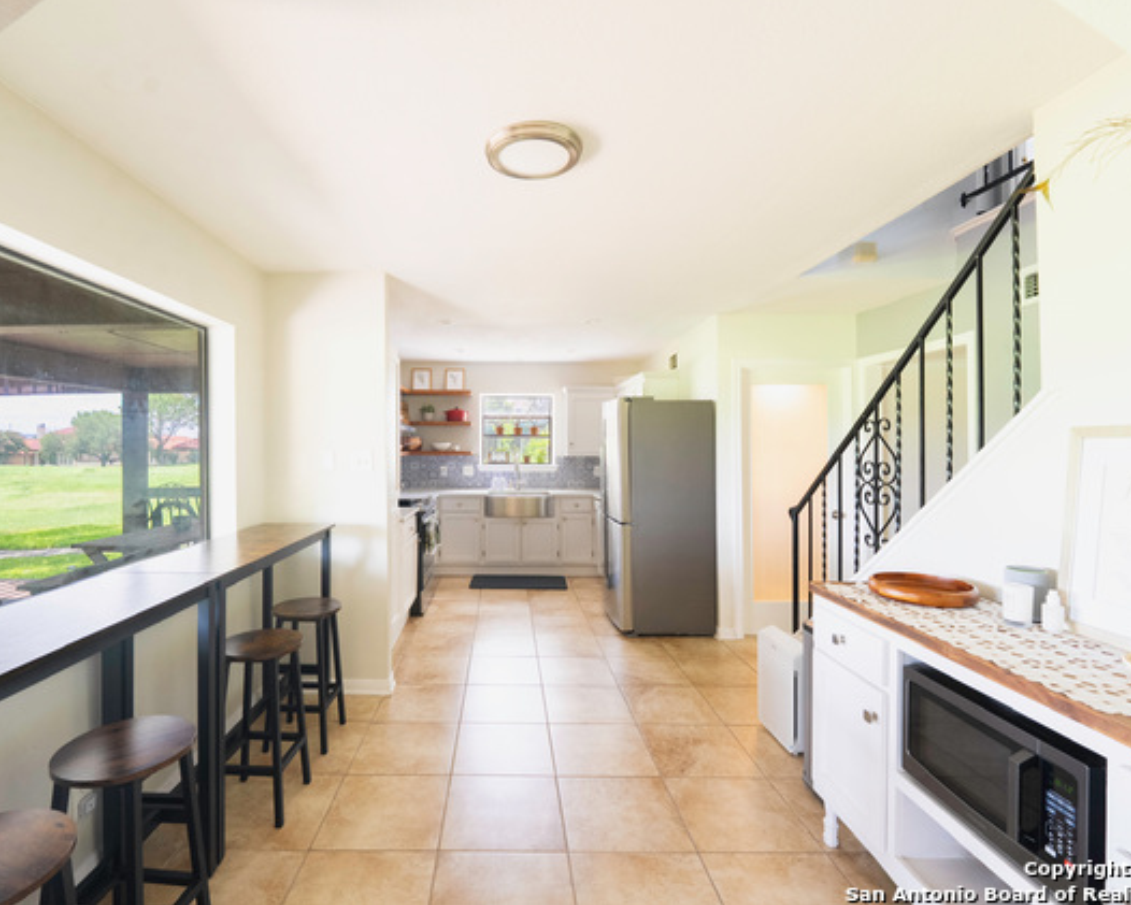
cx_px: 507
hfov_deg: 92.8
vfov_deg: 80.4
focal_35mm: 16
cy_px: 448
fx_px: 536
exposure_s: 1/8
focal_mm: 14
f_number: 8
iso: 1000
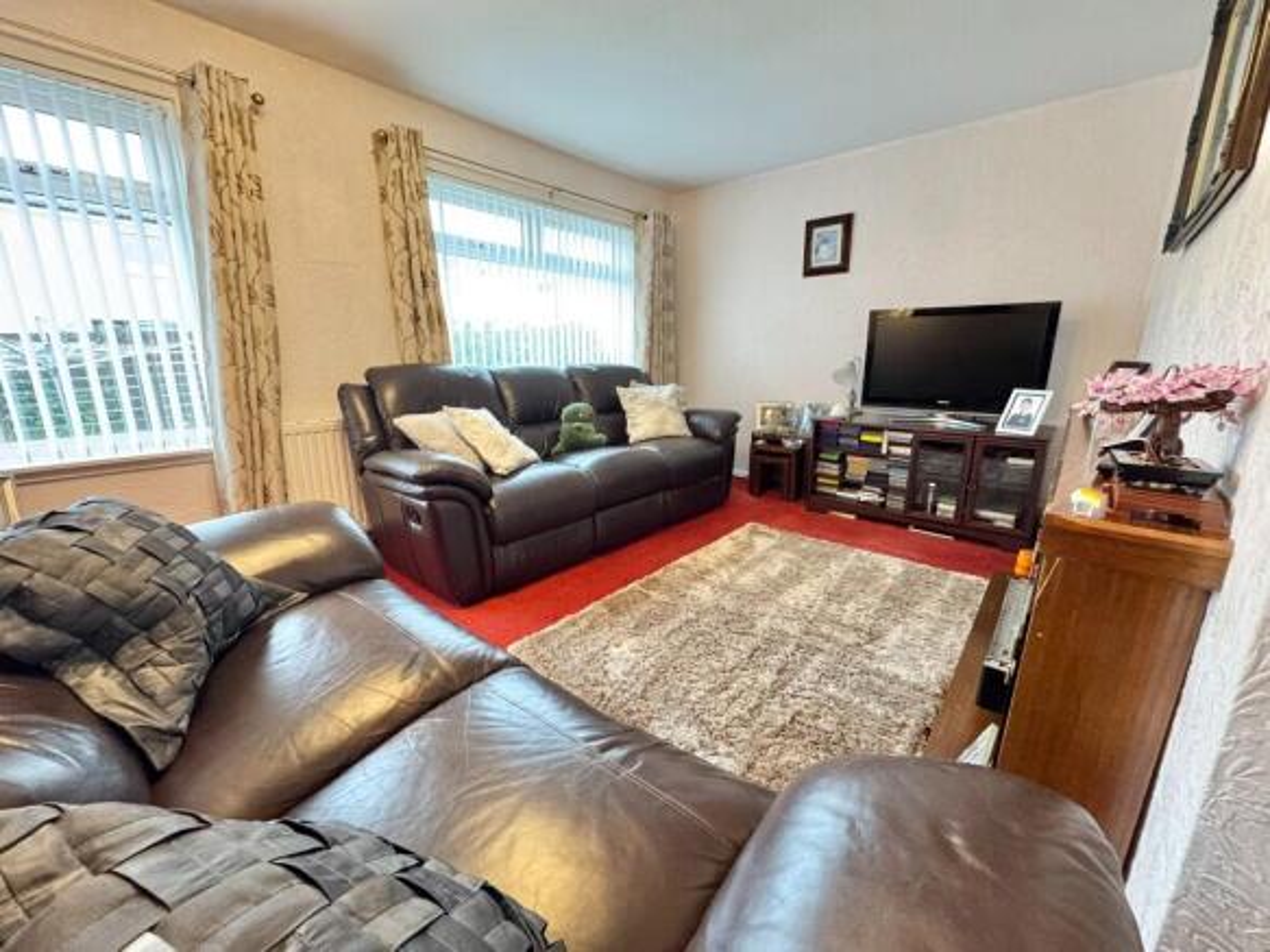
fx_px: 514
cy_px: 476
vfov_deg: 85.7
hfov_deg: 102.1
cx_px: 635
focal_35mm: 14
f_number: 2.2
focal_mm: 2.22
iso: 500
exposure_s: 1/50
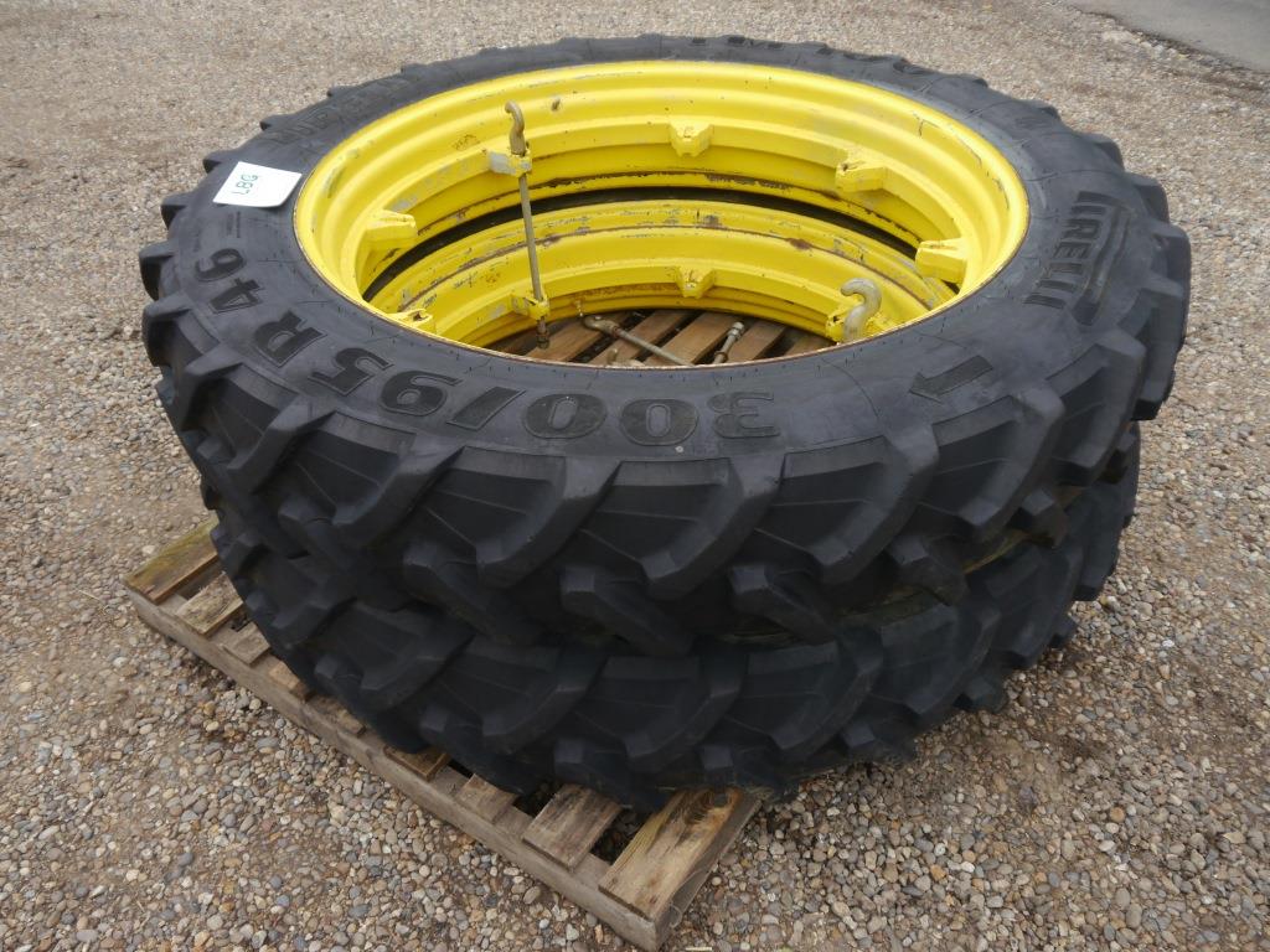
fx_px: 1027
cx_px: 635
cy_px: 476
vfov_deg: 49.7
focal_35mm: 28
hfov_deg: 63.4
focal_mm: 14
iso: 160
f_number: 5
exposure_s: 1/200
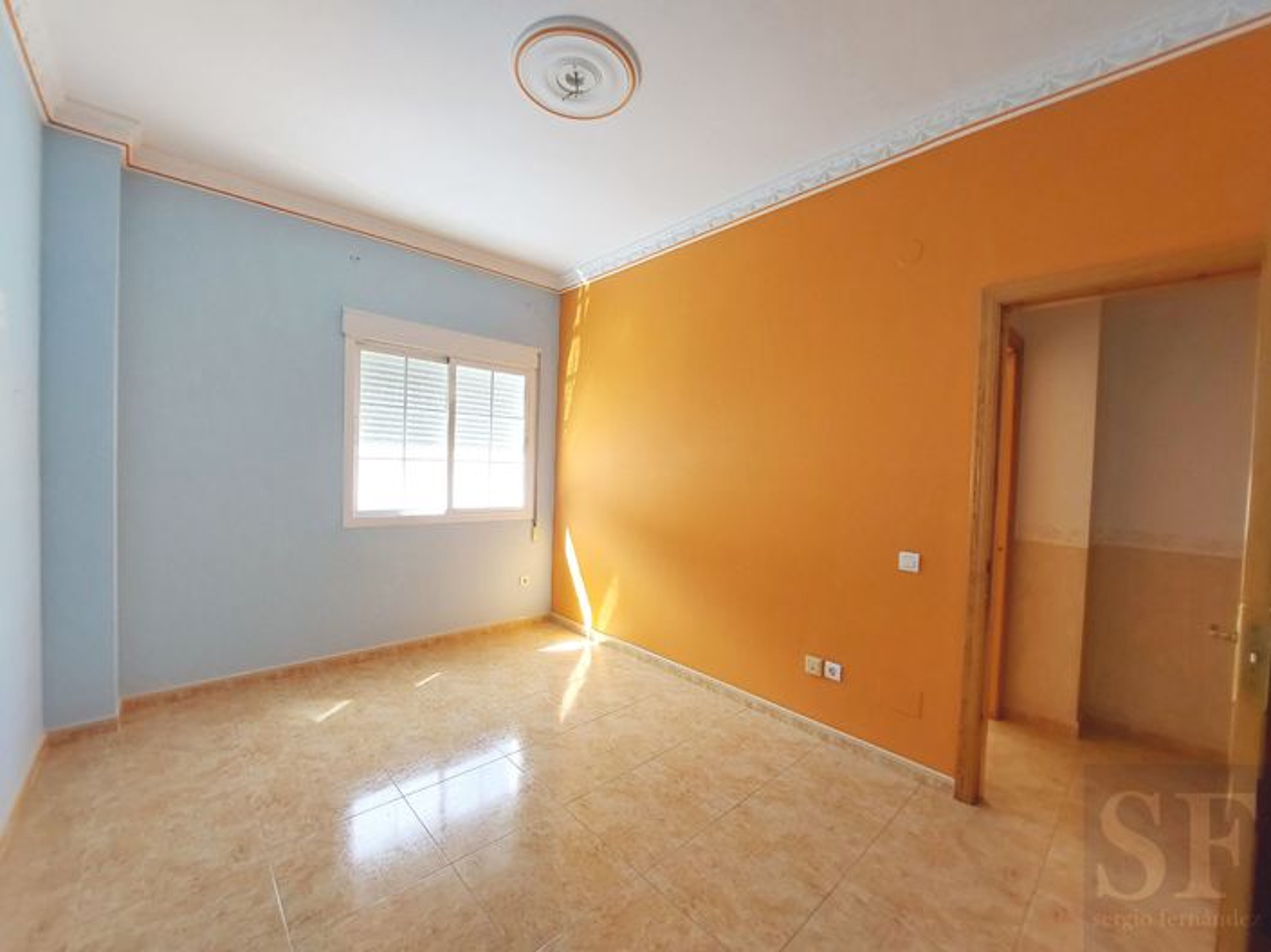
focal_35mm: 13
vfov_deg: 89.9
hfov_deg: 106.2
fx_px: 477
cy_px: 476
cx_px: 636
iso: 64
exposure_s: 1/100
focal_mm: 1.74
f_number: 2.2
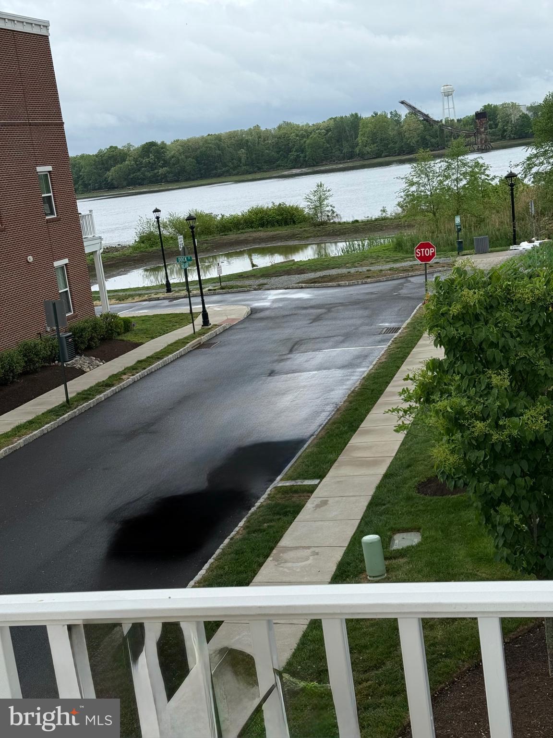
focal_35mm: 48
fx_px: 1022
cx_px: 276
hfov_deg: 30.3
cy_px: 369
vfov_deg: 39.7
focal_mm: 6.76
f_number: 1.78
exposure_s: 1/1795
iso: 80
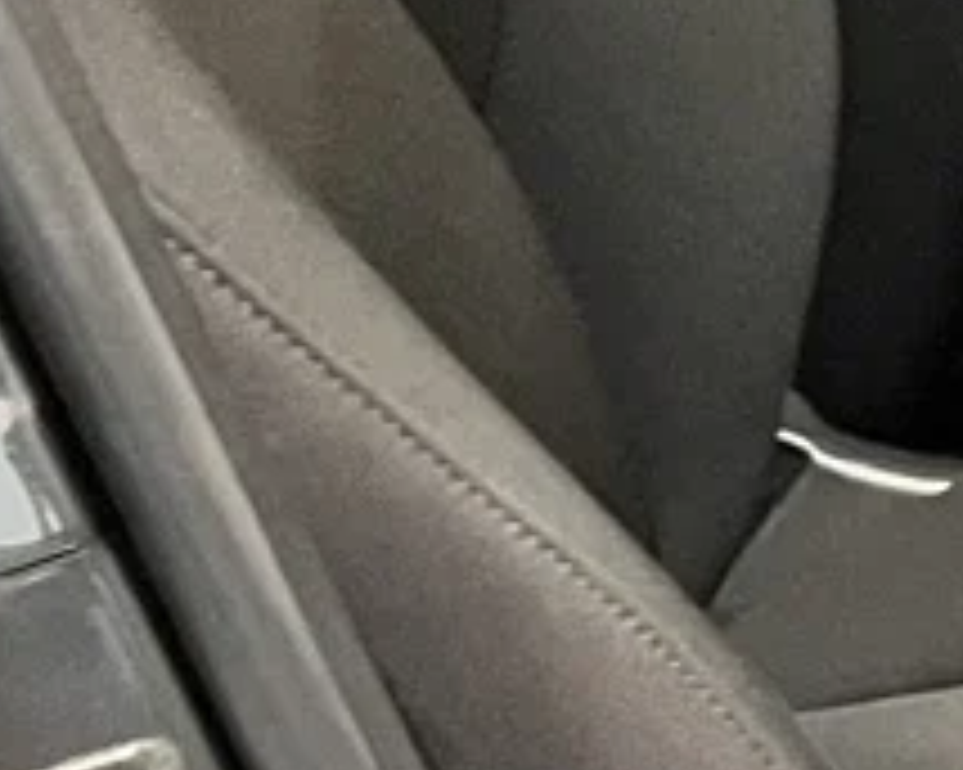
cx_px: 1904
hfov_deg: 9.5
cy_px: -315
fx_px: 5413
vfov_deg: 8.0
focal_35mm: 190
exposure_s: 1/40
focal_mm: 5.1
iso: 500
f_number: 1.6
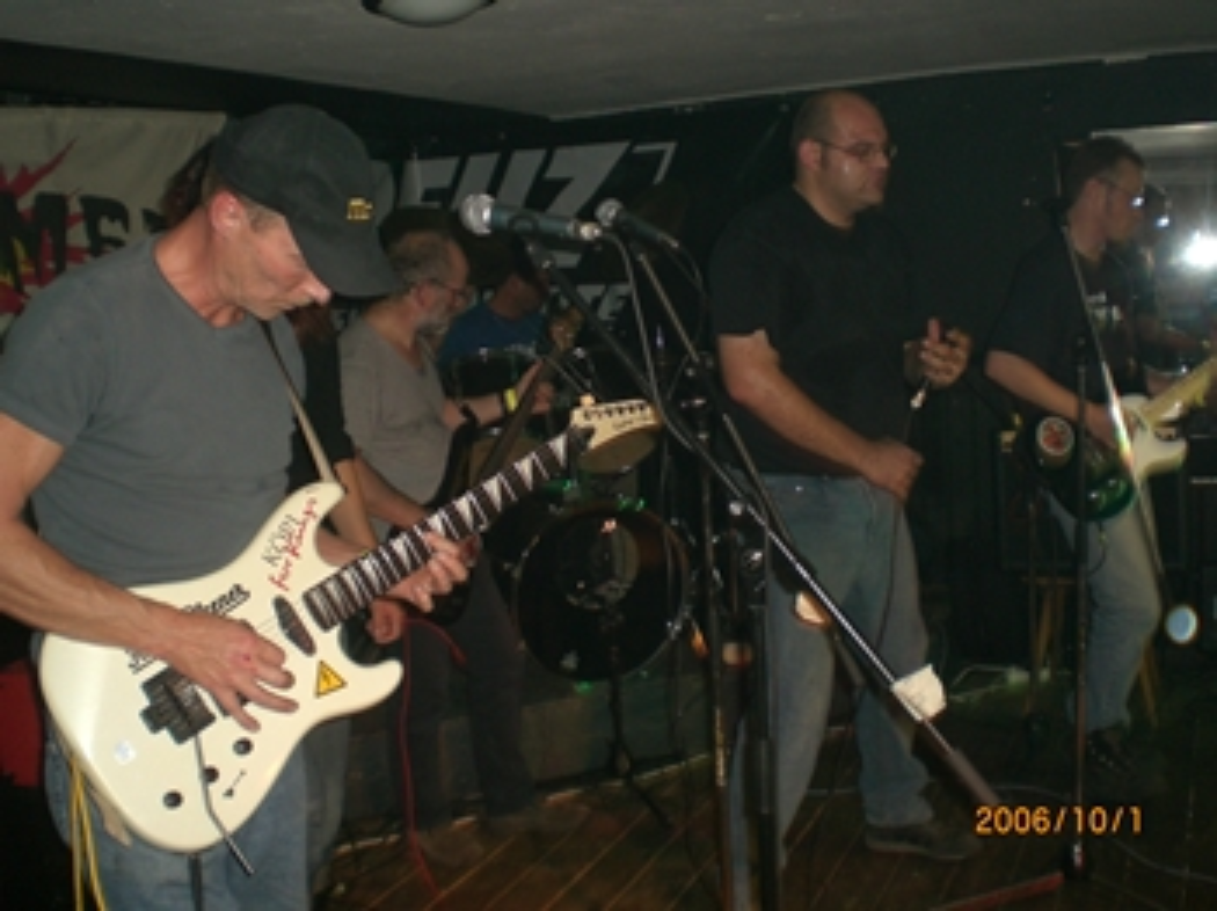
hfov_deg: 49.0
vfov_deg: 37.7
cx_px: 608
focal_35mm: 38
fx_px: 1335
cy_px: 456
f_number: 3.1
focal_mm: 6.3
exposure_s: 1/30
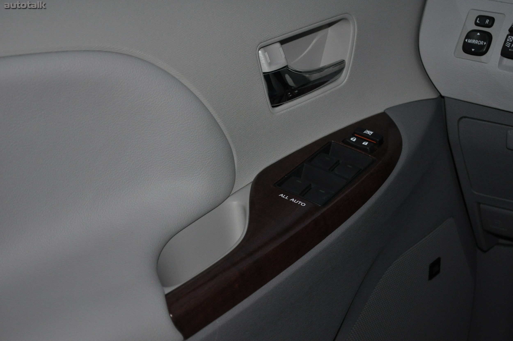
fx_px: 897
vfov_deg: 21.5
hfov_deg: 31.9
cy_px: 170
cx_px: 256
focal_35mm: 63
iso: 800
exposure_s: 1/60
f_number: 5.3
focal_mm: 42
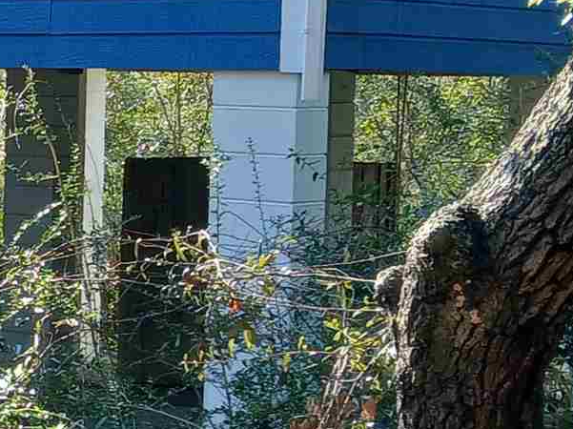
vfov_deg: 11.1
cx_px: -488
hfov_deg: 13.2
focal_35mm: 133
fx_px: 2200
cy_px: 144
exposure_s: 1/157
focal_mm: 3.98
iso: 20
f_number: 1.8
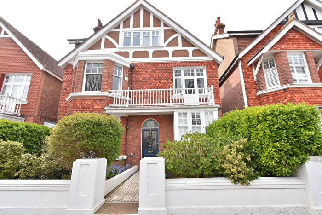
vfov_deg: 77.4
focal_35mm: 15
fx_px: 134
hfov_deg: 100.4
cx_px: 161
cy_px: 108
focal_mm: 10
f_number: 9
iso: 500
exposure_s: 1/320
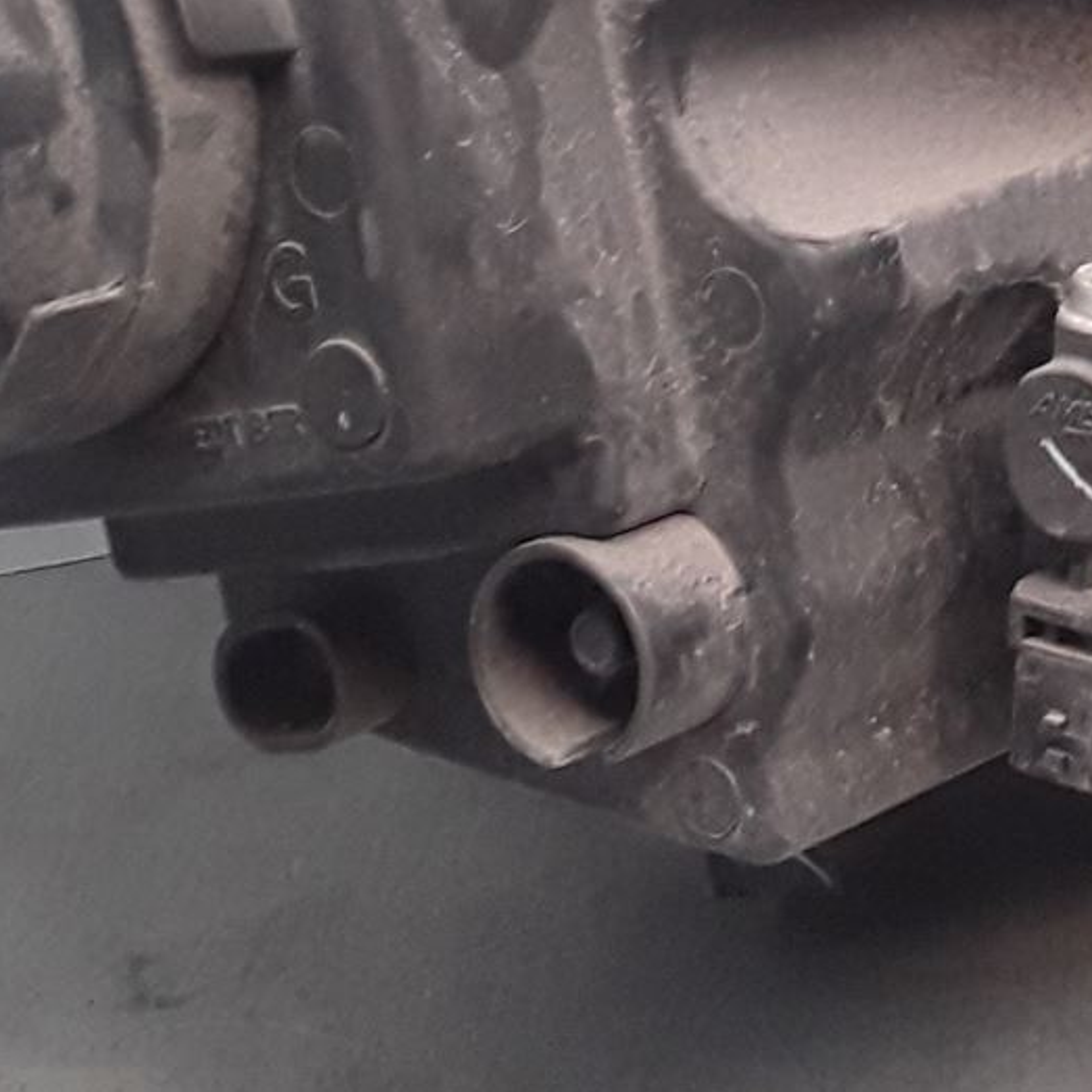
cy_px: 132
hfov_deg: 17.4
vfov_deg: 17.7
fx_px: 3462
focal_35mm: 97
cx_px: 1146
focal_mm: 2.91
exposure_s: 1/100
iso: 100
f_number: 1.9
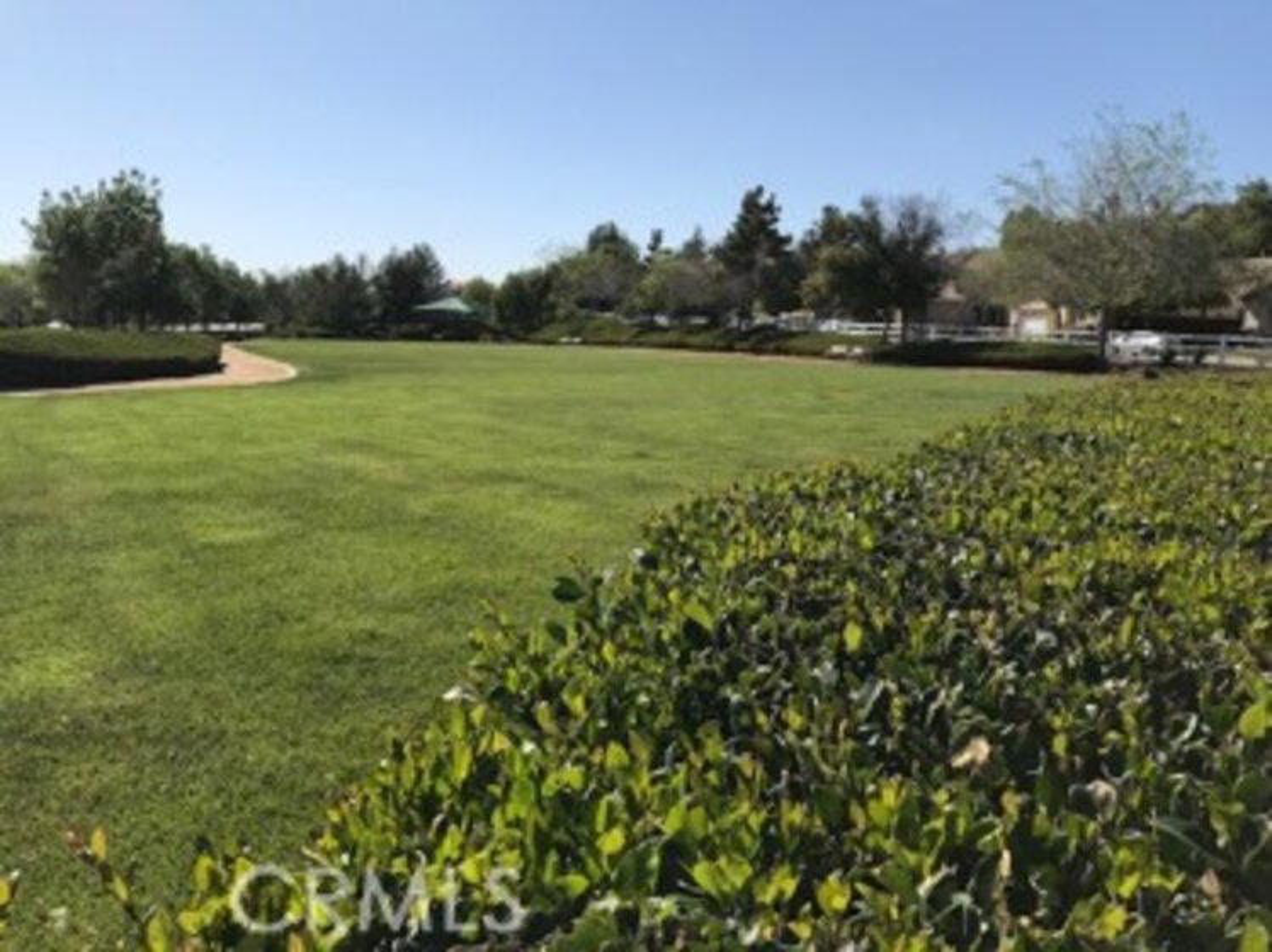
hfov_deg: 63.5
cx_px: 636
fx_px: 1028
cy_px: 476
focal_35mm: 28
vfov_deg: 49.7
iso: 20
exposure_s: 1/3096
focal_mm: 3.99
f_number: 1.8
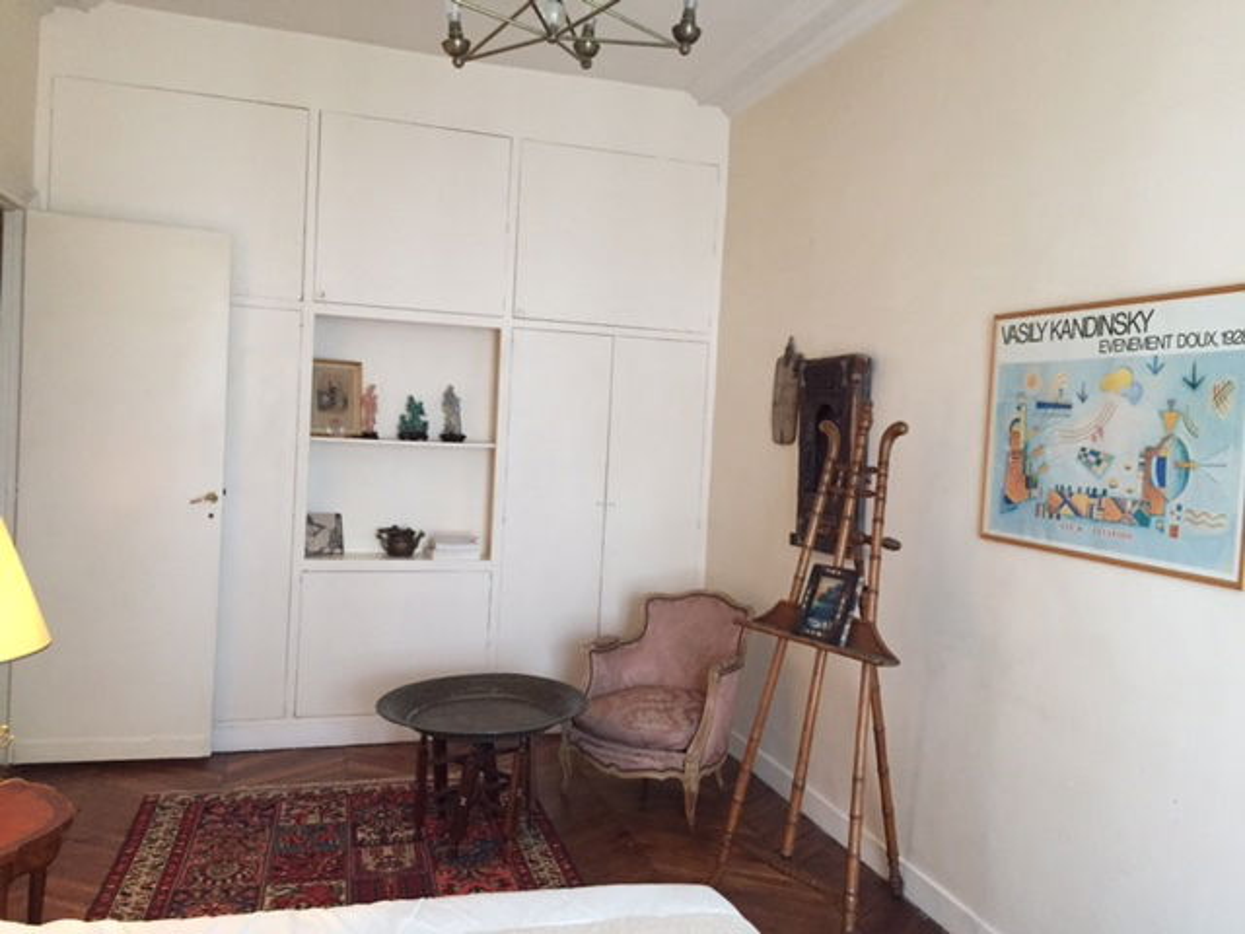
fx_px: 1043
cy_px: 467
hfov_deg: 61.7
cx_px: 622
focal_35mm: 29
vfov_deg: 48.2
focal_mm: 4.15
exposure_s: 1/33
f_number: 2.2
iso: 320
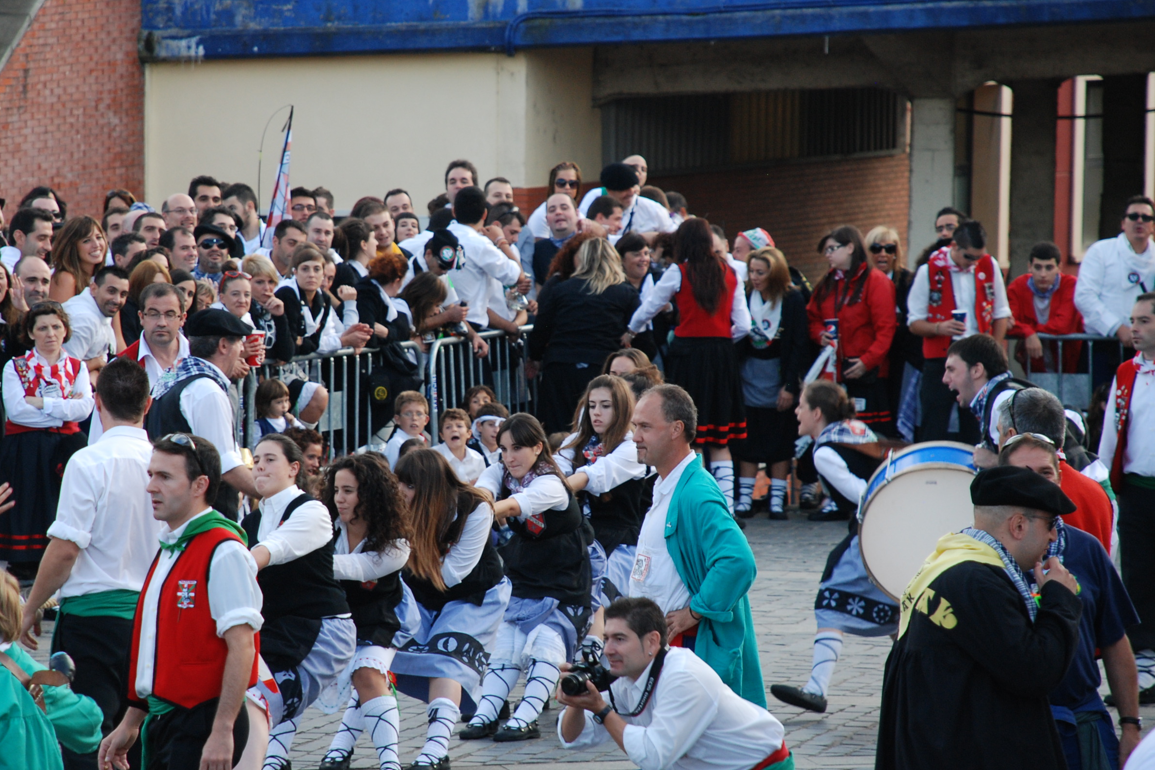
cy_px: 401
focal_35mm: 247
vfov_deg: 5.6
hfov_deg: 8.3
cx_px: 496
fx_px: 7912
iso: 400
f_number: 5.6
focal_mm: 135
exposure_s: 1/80
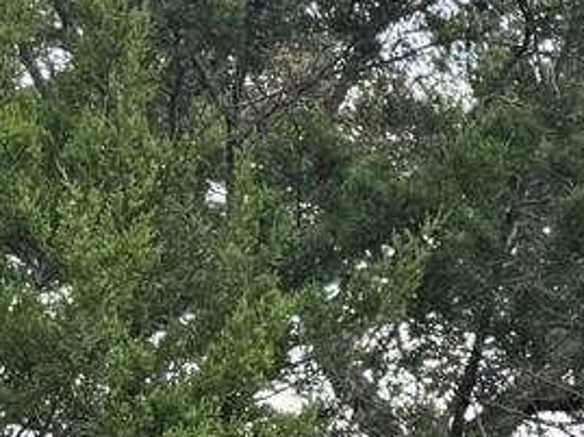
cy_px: 720
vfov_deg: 7.9
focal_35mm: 183
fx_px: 3083
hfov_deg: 9.7
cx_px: 1346
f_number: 1.78
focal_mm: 6.76
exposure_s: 1/1060
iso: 80
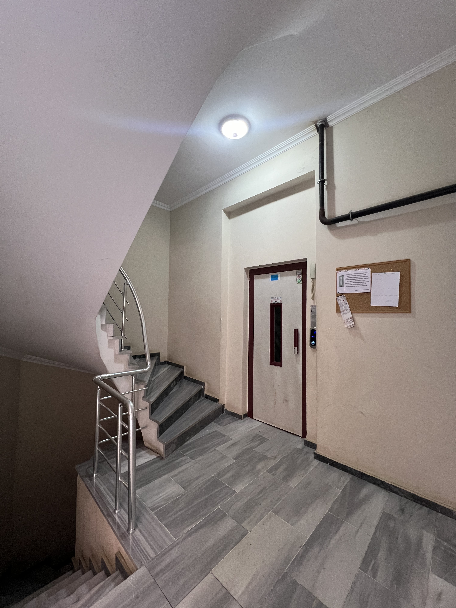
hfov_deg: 89.9
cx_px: 228
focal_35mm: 13
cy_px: 304
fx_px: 228
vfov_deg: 106.2
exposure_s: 1/50
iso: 250
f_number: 1.8
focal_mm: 1.57
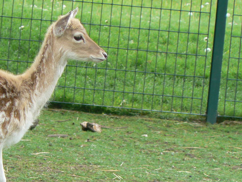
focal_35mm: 553
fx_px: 3865
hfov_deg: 3.6
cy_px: 141
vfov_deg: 2.7
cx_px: 59
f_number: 4.5
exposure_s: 1/125
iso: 80
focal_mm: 50.1
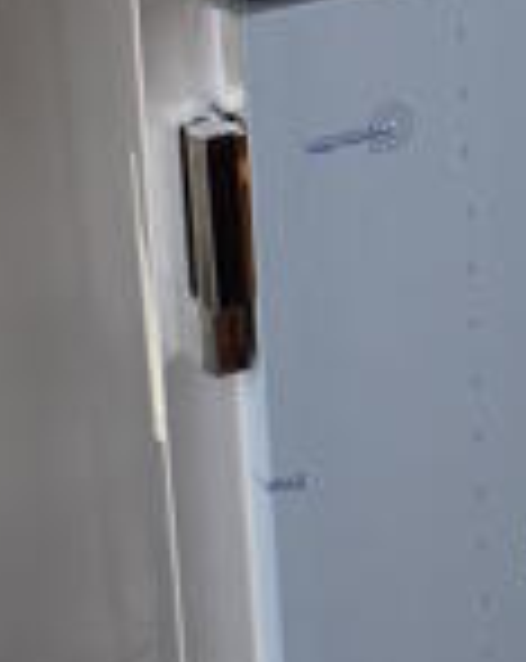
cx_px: 1012
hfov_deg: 9.2
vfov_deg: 11.6
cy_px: -421
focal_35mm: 158
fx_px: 3084
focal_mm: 18
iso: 400
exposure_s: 1/250
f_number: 3.5
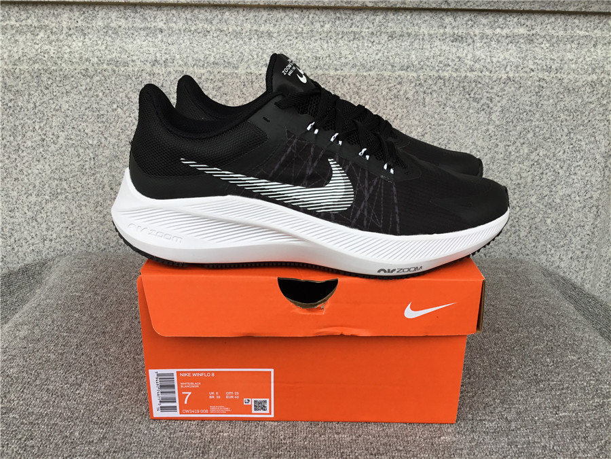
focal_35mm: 31
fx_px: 547
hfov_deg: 58.4
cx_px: 306
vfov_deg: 45.4
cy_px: 230
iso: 25
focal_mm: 3.3
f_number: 2.4
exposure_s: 1/100
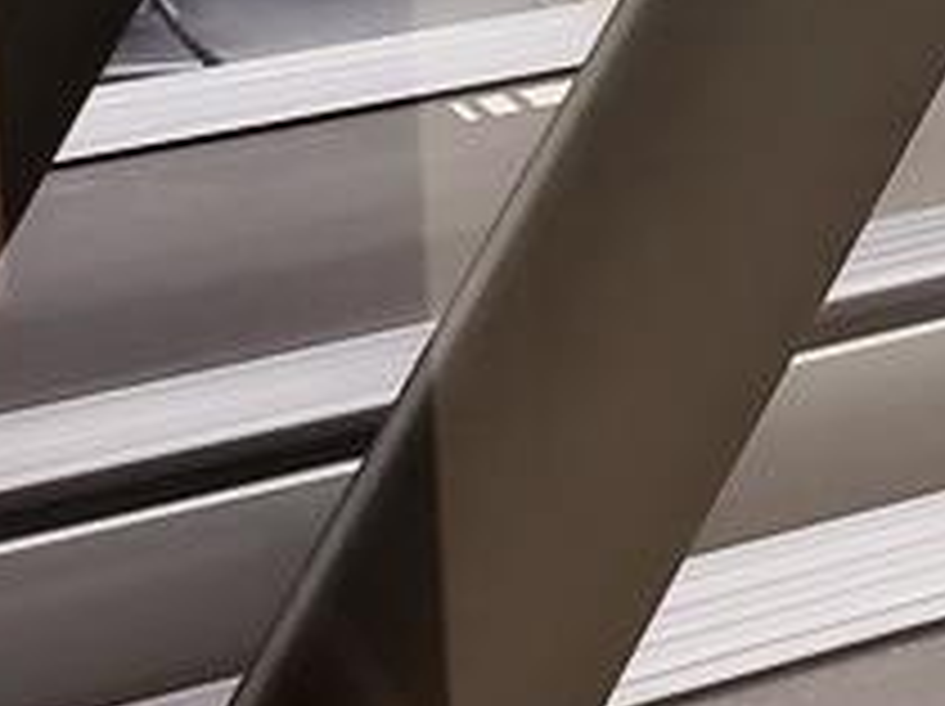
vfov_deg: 11.1
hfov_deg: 14.7
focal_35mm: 127
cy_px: -387
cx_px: 1318
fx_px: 3463
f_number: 2.4
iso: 320
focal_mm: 4.3
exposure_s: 1/60
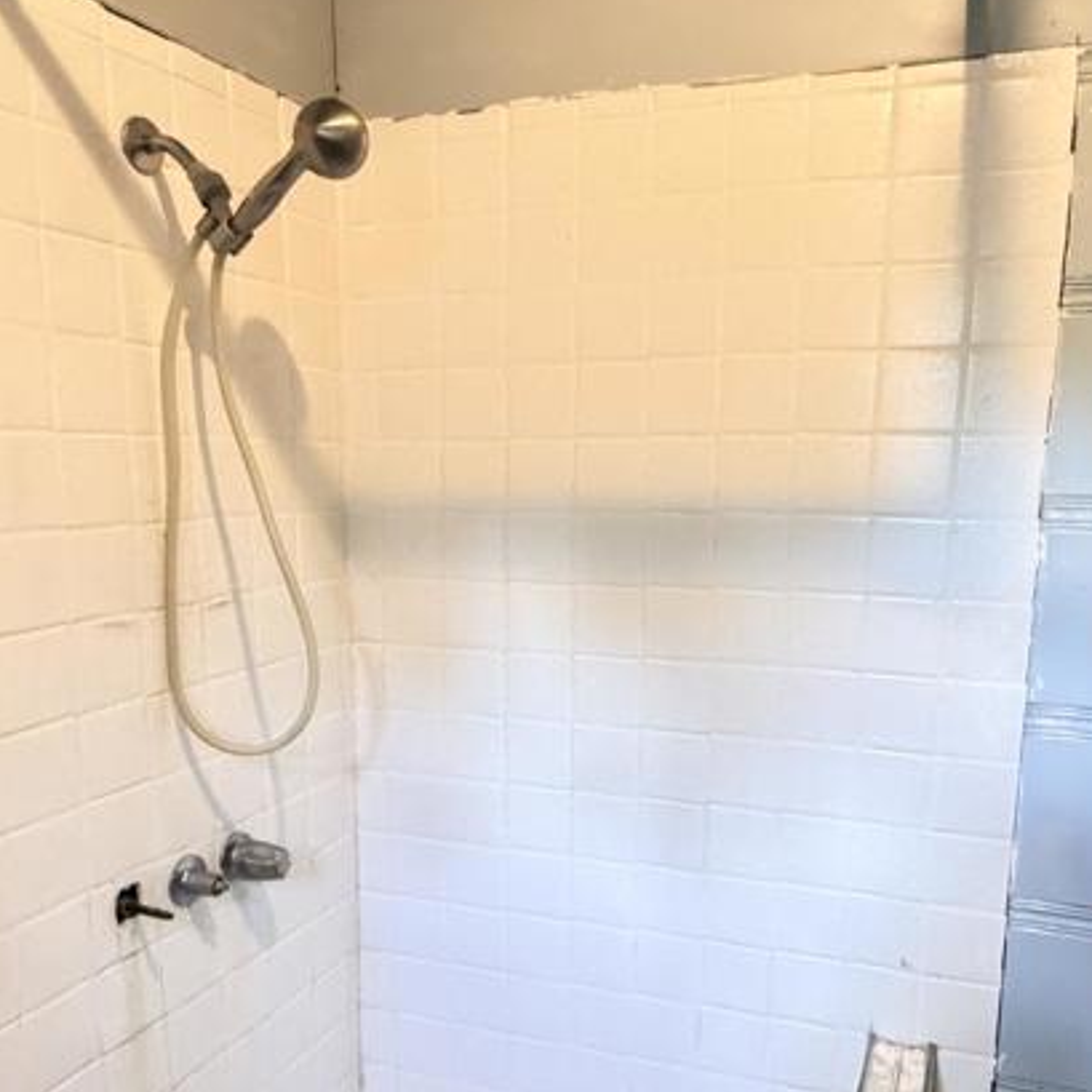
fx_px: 1106
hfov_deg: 52.4
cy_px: 646
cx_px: 617
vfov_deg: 52.2
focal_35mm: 31
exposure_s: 1/40
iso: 1000
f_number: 2.2
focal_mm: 2.22
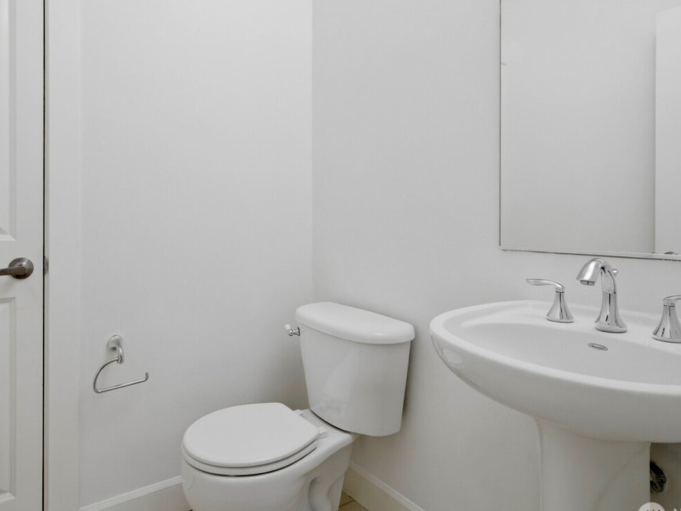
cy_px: 214
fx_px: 433
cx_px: 290
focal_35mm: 22
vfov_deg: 60.7
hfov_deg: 75.9
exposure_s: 1.3
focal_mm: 16
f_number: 9
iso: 400
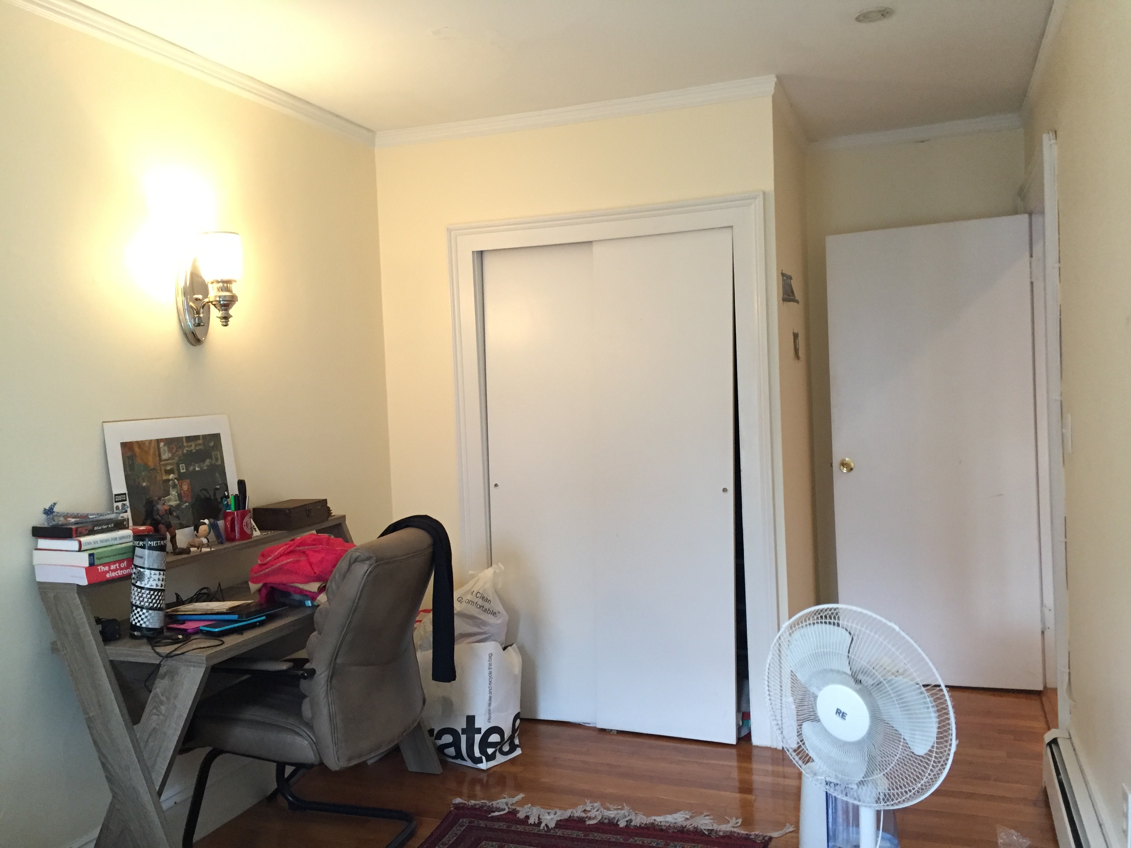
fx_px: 948
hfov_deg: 61.7
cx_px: 566
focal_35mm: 29
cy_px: 424
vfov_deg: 48.2
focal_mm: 4.15
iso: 200
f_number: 2.2
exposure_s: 1/30
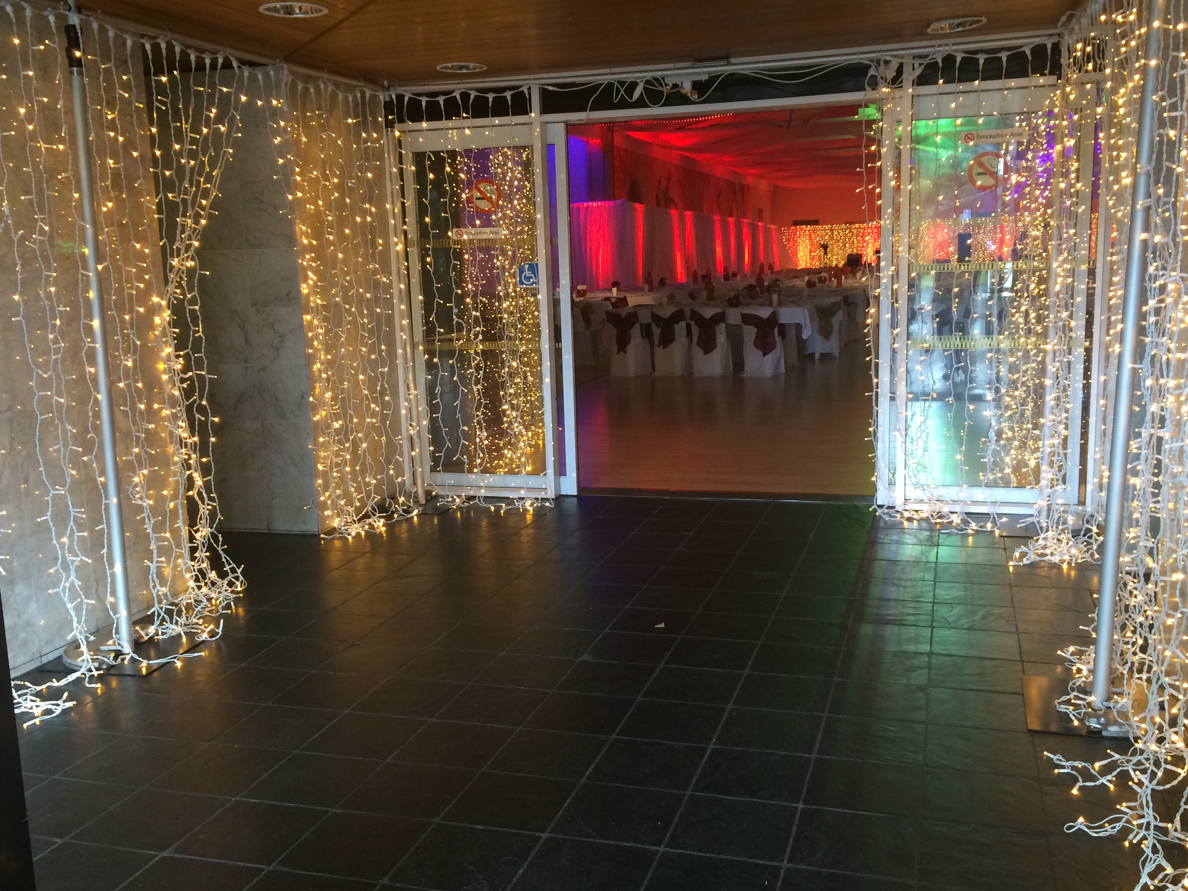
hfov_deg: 54.0
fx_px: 1167
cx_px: 608
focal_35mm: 34
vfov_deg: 41.8
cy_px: 455
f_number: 2.2
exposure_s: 1/33
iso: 80
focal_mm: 4.12
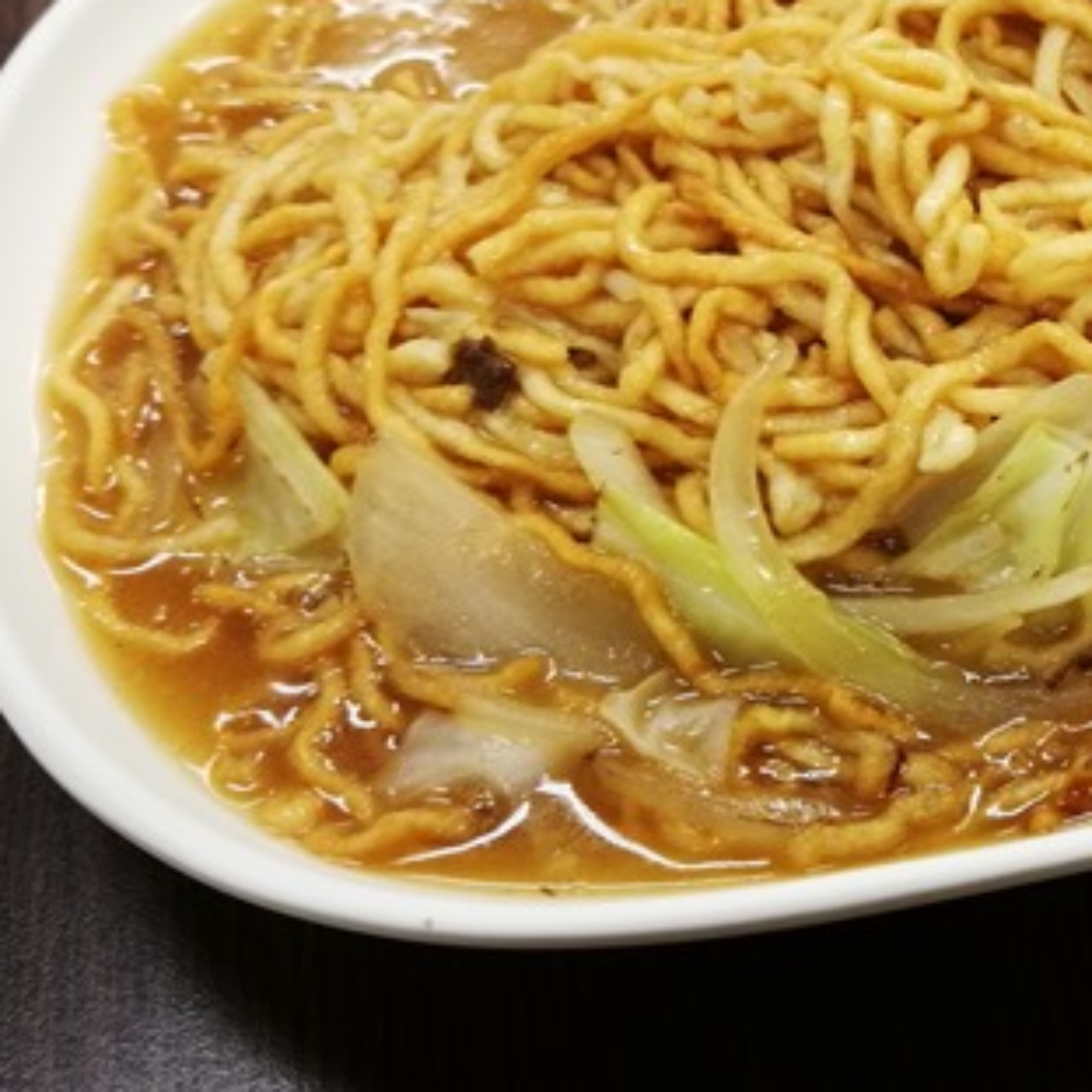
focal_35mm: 55
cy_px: 287
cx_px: 1057
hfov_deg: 29.3
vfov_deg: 30.6
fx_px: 1963
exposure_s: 1/30
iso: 250
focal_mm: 4.5
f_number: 4
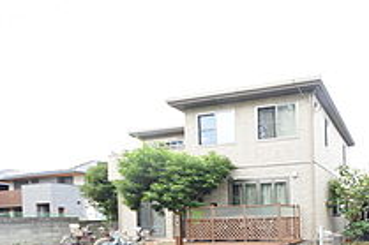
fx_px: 236
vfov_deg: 49.0
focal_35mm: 23
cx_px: 337
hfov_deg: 62.7
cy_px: 221
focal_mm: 8
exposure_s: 1/160
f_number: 6.3
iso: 400
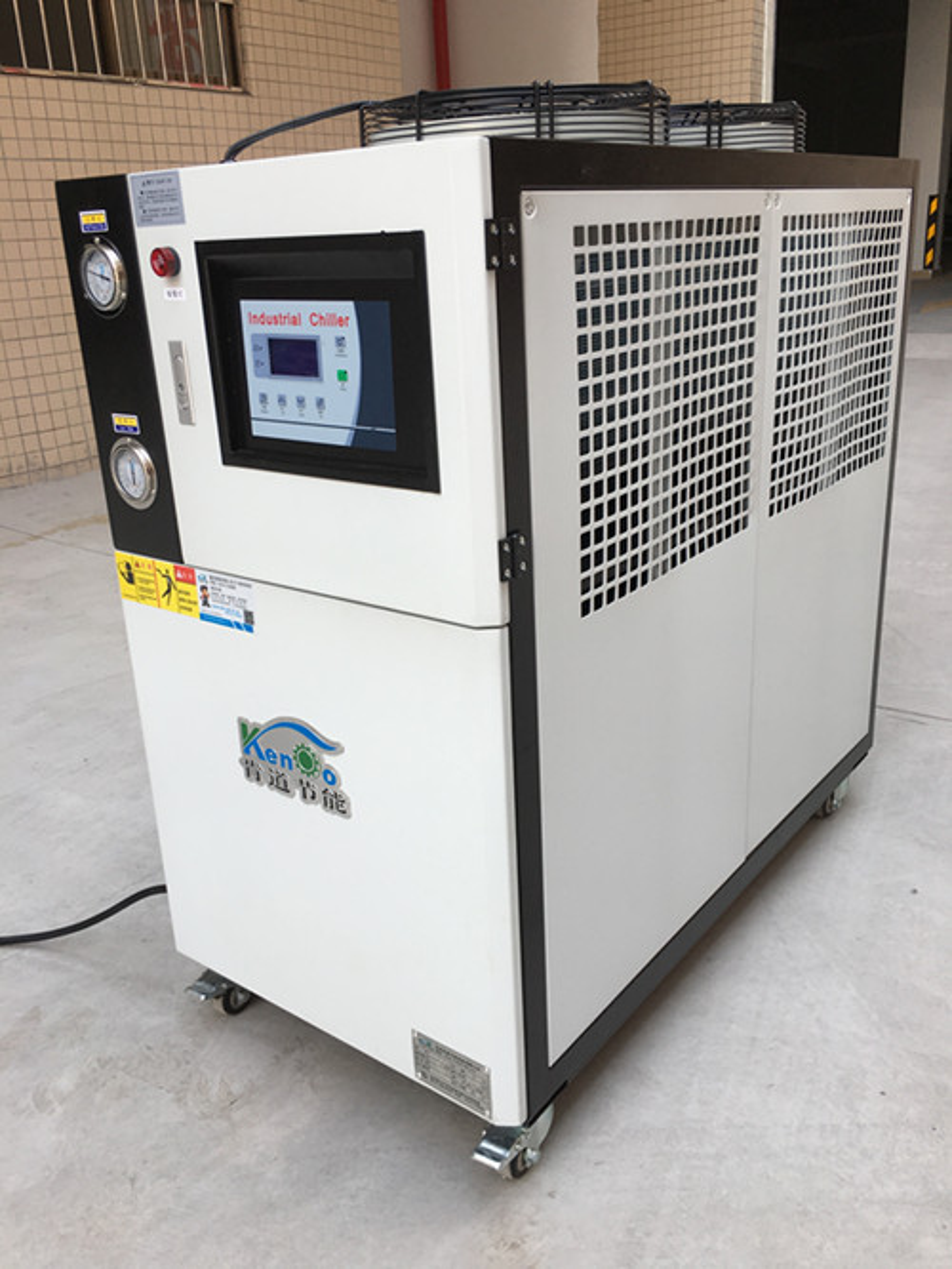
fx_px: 1063
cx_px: 476
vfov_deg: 61.6
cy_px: 634
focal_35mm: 29
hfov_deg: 48.3
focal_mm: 4.15
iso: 25
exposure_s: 1/176
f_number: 2.2
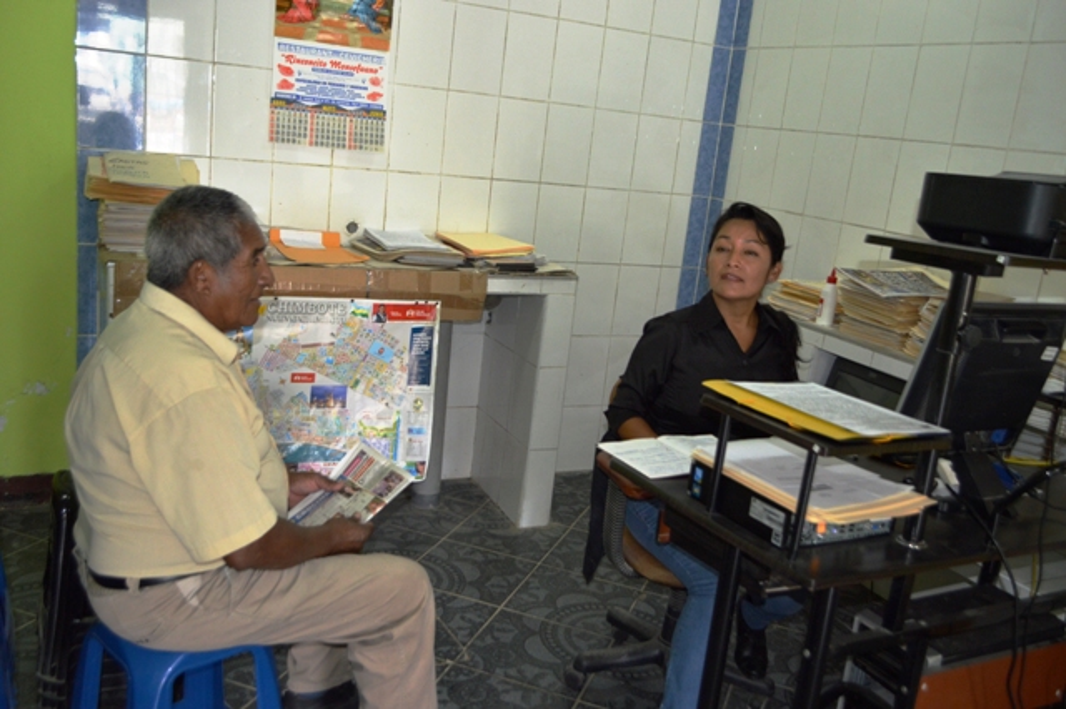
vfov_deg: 39.9
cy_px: 354
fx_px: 977
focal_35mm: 33
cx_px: 533
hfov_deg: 57.2
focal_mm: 22
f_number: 3.8
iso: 640
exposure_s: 1/60
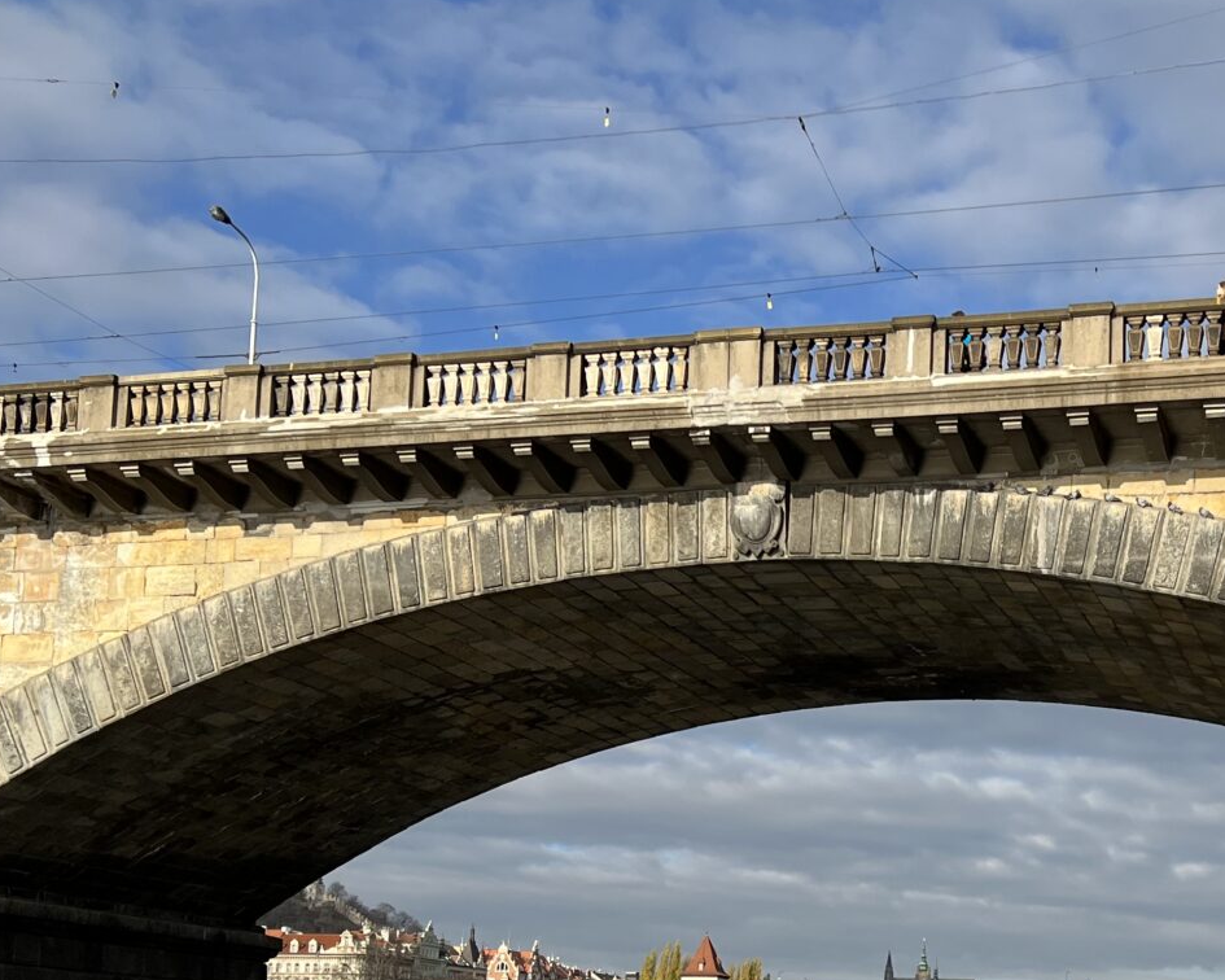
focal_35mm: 55
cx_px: 940
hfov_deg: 33.4
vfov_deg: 26.8
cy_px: 853
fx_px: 1994
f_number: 1.5
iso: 50
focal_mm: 5.7
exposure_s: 1/4831
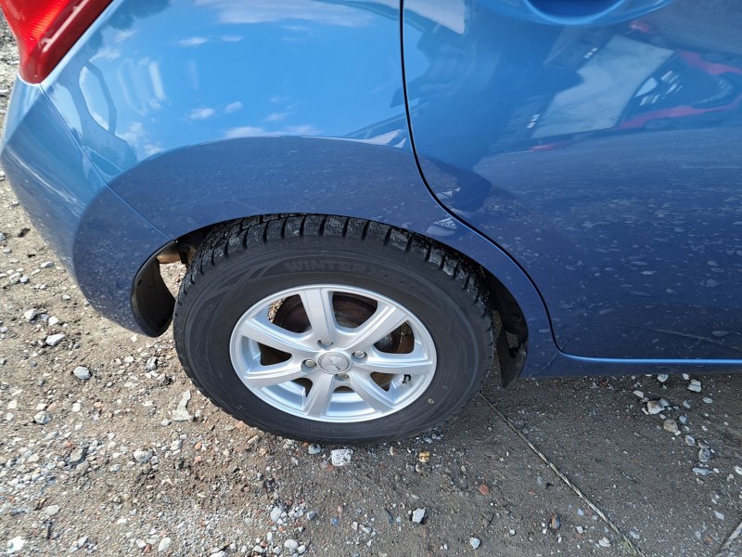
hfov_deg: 71.6
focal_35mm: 24
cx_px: 371
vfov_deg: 56.8
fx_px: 514
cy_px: 278
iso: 50
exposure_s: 1/104
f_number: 1.8
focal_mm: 5.23
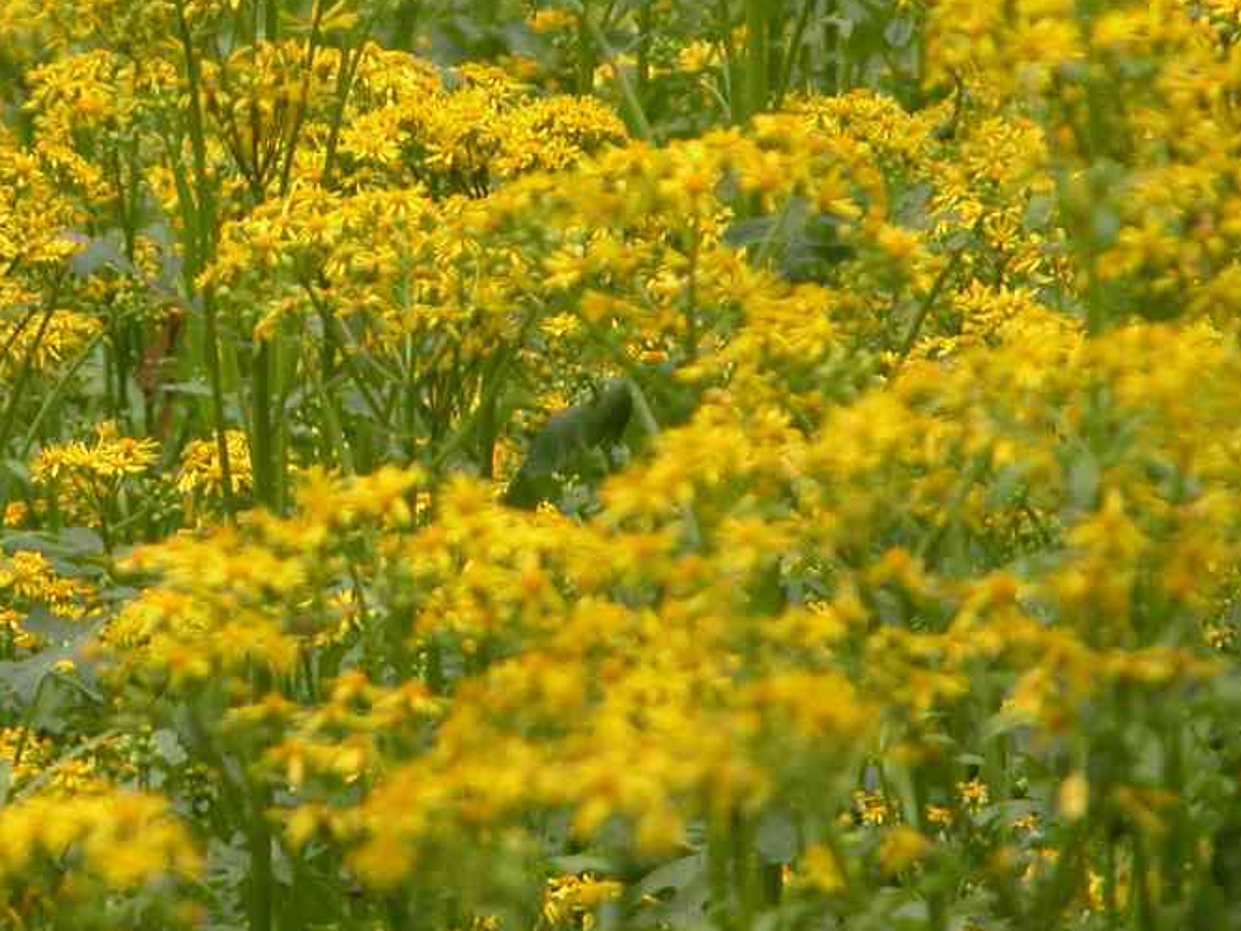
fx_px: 19359
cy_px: 378
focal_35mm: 540
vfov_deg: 2.8
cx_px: 222
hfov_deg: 3.7
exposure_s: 1/43.2
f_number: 4.2
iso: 100
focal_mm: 71.2
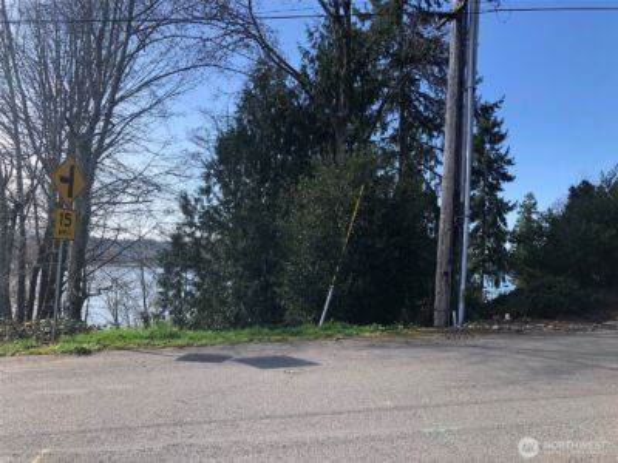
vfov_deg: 49.7
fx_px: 500
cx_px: 309
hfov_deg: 63.4
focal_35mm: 28
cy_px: 232
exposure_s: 1/727
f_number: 1.8
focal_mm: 4
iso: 20
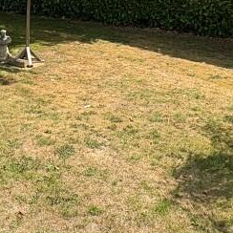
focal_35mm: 52
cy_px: -18
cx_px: 43
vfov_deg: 29.8
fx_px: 396
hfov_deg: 31.8
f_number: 2.2
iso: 64
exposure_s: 1/552
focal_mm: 2.22
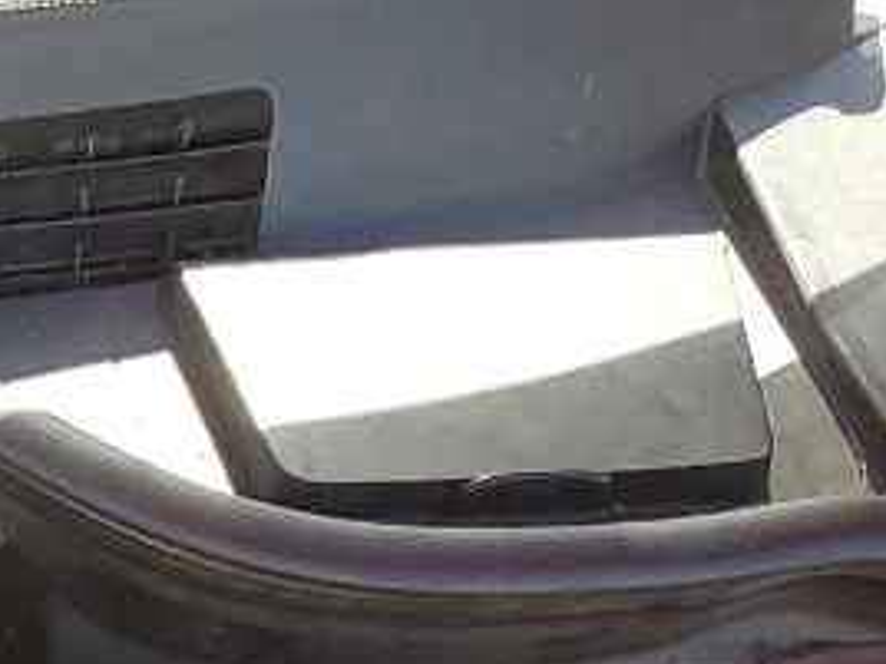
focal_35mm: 155
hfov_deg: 11.2
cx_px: -1065
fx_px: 3967
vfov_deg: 8.6
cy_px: 1658
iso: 50
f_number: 1.5
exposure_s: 1/455
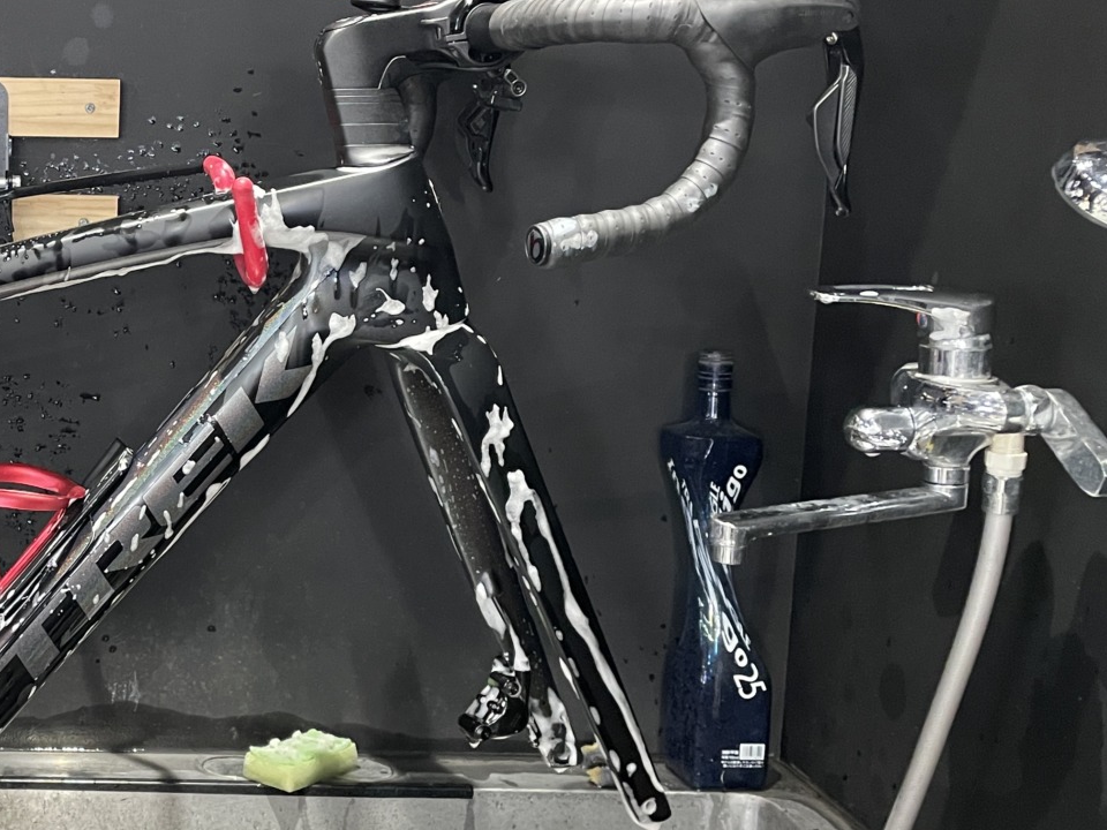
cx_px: 12
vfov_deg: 28.0
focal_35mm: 52
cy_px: 378
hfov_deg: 33.8
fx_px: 1663
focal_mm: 4.2
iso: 400
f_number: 1.6
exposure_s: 1/33
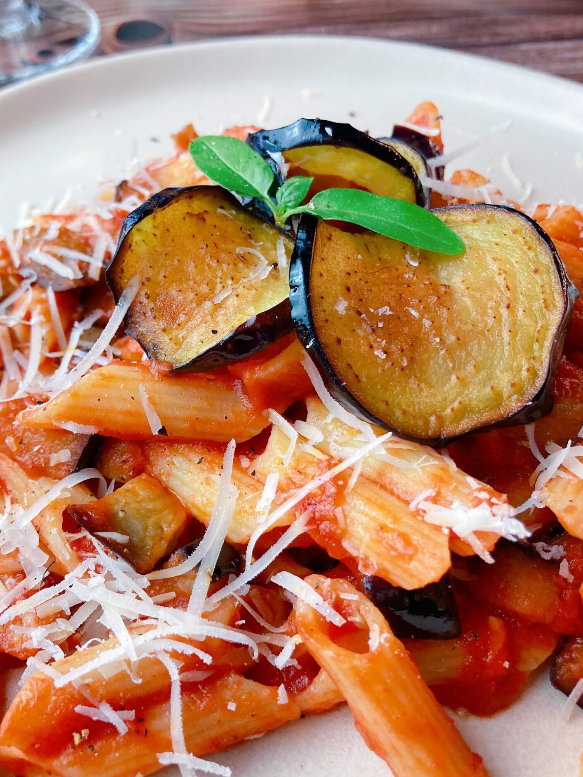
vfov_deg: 48.9
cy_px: 345
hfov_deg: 37.6
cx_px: 242
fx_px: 853
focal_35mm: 38
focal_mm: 3.99
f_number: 1.8
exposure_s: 1/100
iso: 64
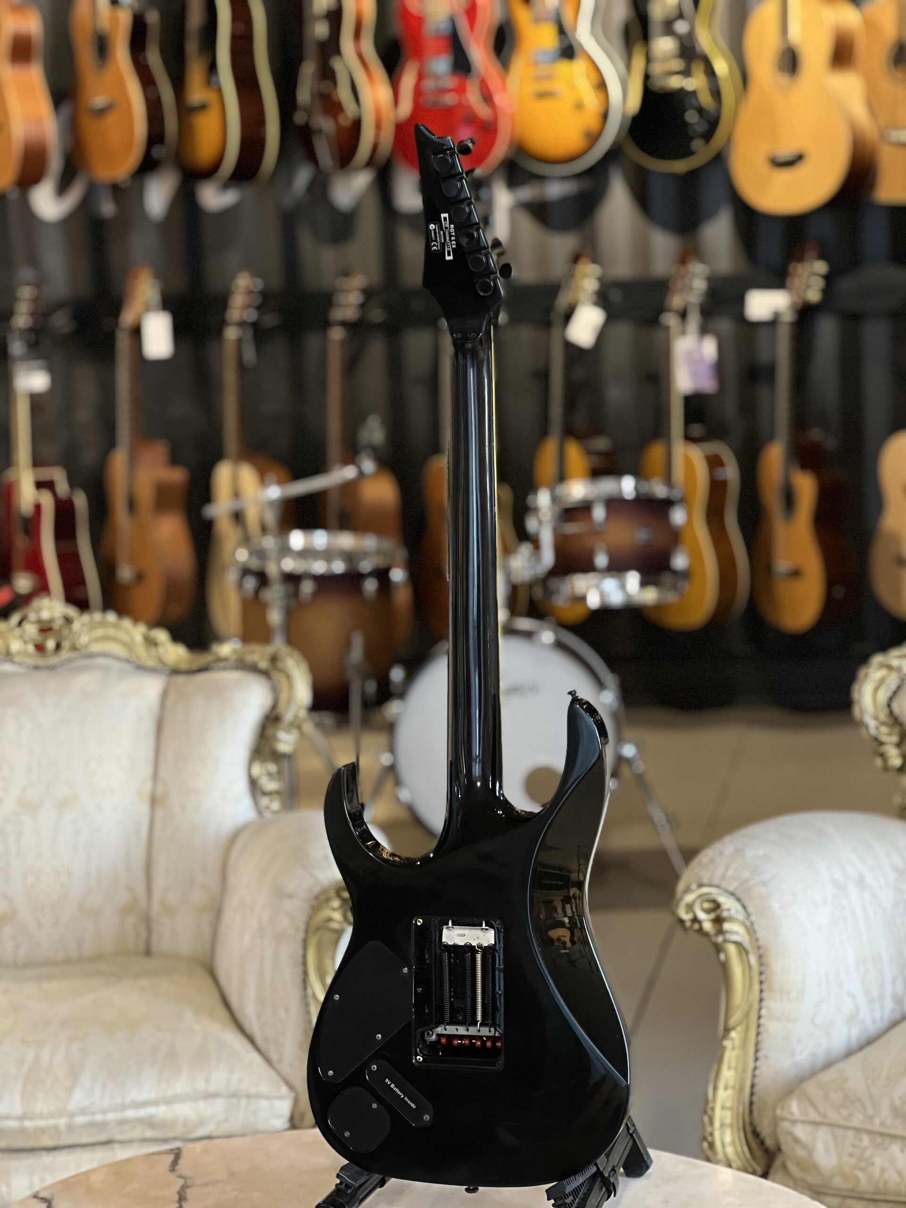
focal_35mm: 77
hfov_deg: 19.1
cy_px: 604
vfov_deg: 25.3
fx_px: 2687
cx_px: 453
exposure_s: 1/17
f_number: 2.8
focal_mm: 9
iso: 400
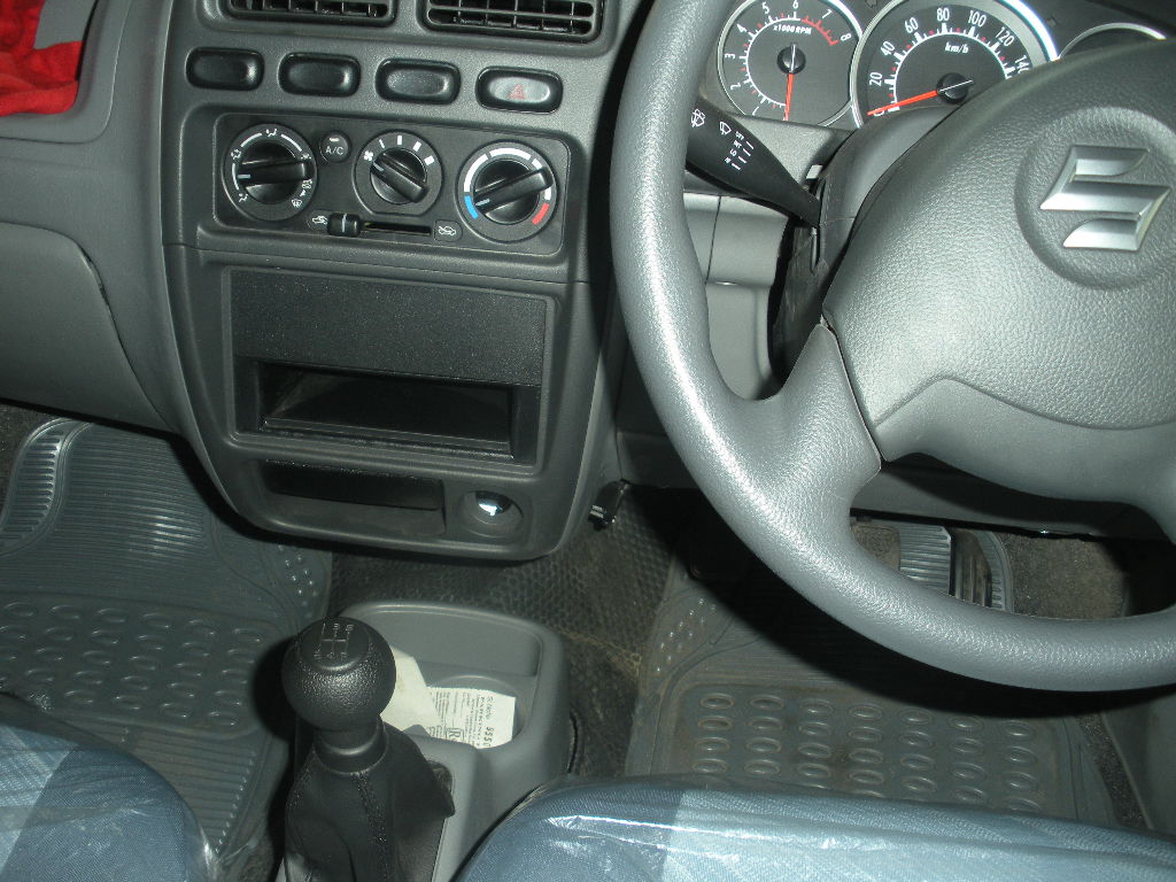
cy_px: 441
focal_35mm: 36
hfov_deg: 51.4
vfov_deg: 39.7
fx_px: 1223
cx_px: 588
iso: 117
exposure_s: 1/60
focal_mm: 6.3
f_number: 3.5
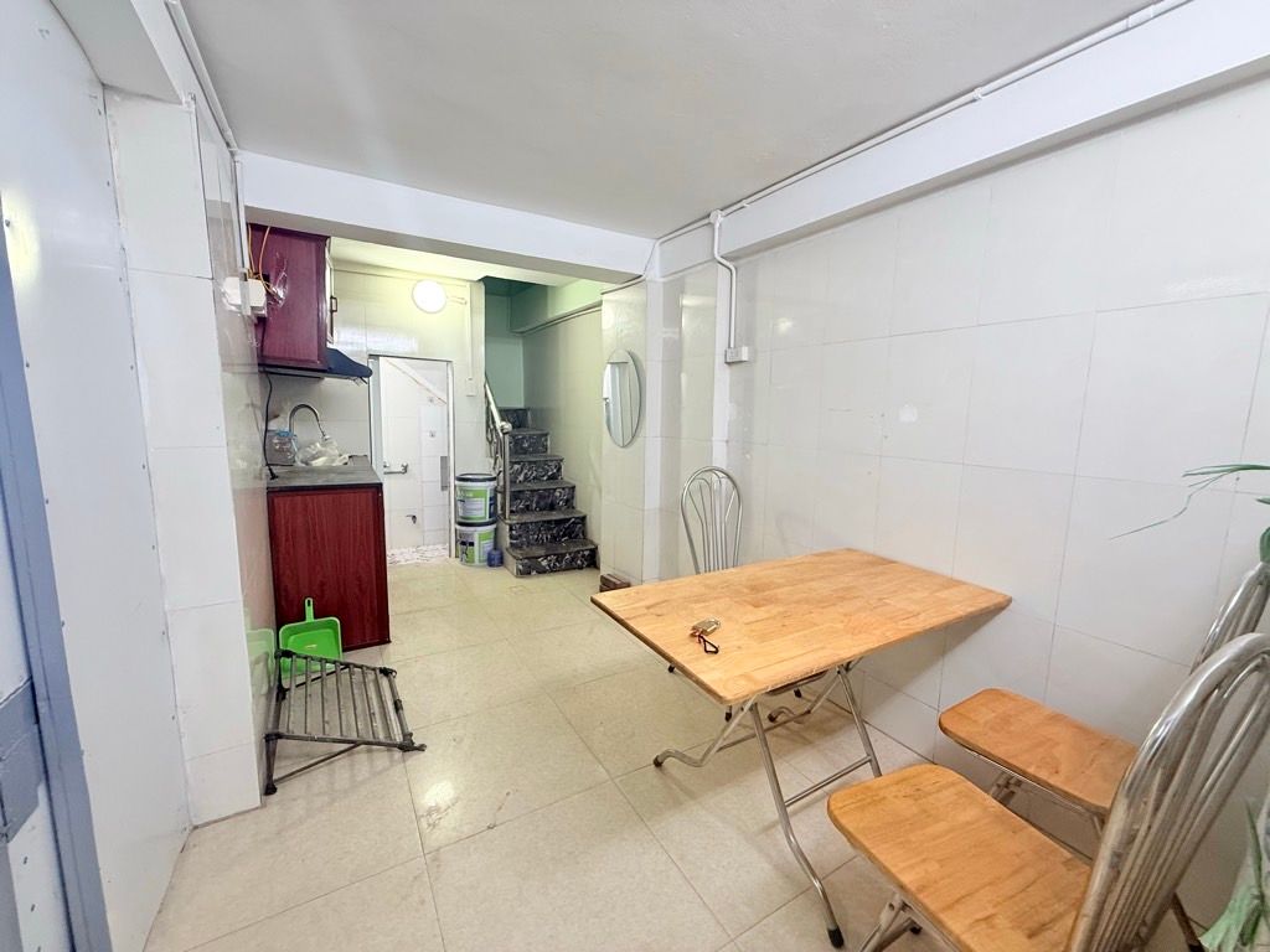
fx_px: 514
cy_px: 476
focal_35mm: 14
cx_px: 635
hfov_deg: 102.1
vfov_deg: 85.7
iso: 160
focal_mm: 2.22
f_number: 2.2
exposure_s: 1/100
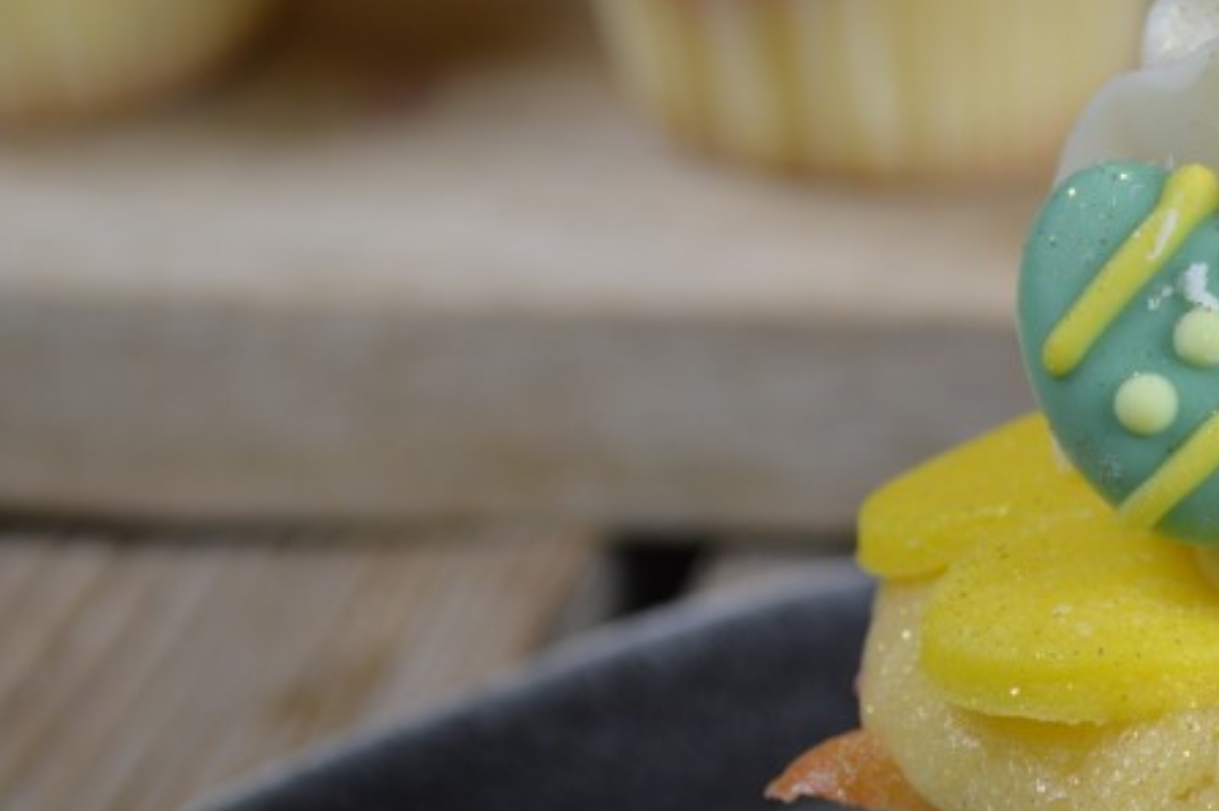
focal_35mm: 170
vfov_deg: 8.1
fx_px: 5752
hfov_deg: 11.9
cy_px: 582
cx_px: 1384
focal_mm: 44
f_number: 5.6
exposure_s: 1/10
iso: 100
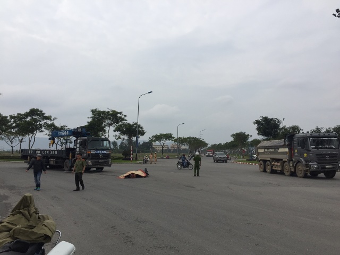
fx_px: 285
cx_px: 170
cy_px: 128
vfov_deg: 48.2
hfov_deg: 61.7
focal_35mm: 29
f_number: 2.2
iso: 32
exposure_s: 1/4405
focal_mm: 4.15
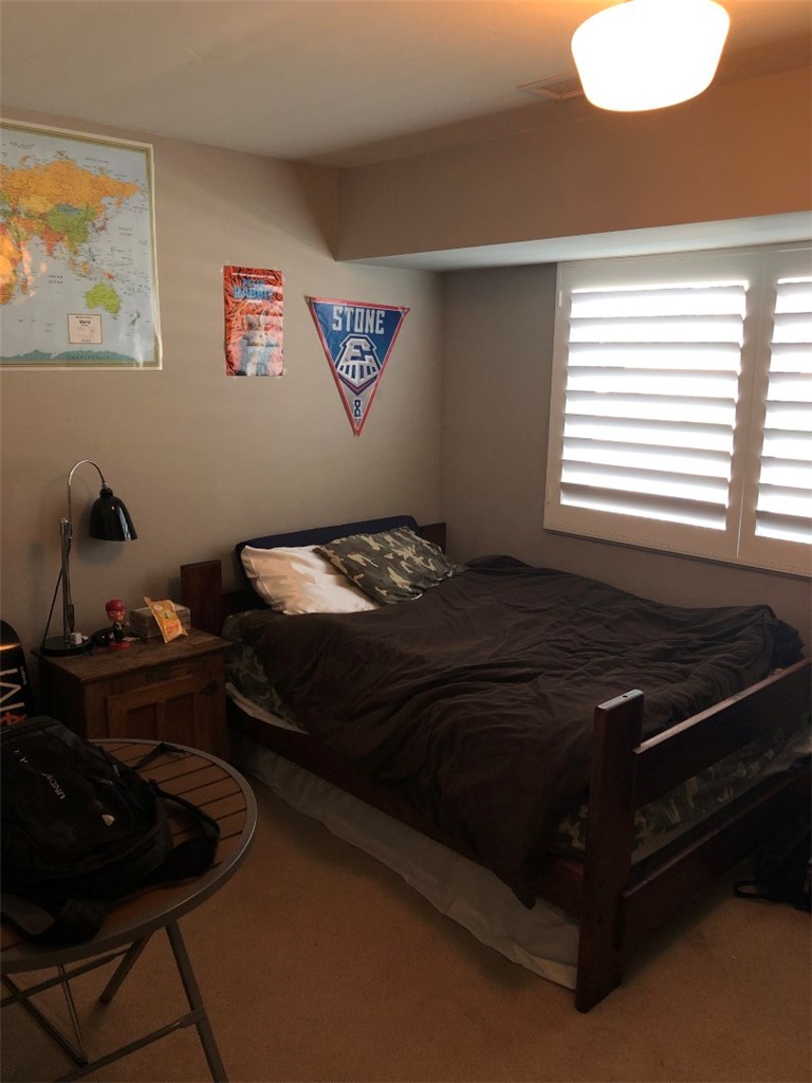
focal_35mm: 28
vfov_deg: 63.4
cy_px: 542
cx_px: 406
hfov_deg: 49.7
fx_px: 876
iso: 40
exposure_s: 1/24
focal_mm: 3.99
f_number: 1.8
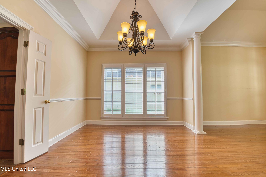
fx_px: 111
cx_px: 133
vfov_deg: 77.3
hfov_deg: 100.4
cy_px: 88
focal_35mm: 15
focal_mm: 15
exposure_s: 1/4
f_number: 11
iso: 100
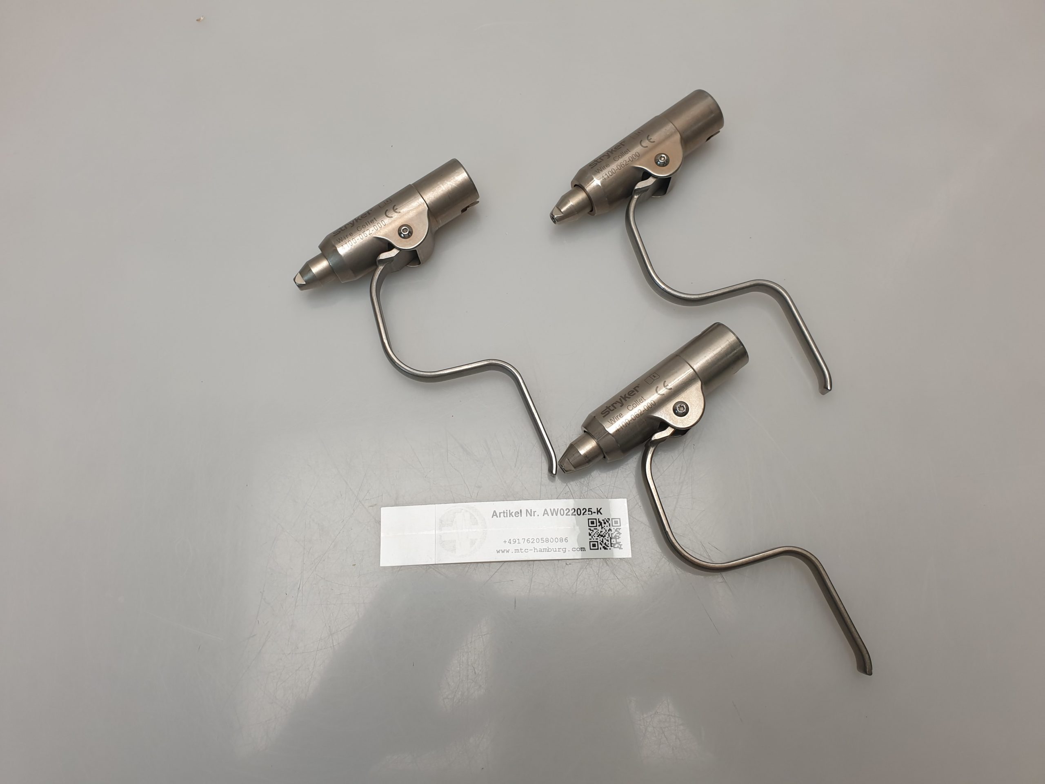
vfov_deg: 53.1
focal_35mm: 26
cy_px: 392
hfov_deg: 67.3
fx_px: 785
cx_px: 522
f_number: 2.4
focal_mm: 4.3
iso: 80
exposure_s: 1/100
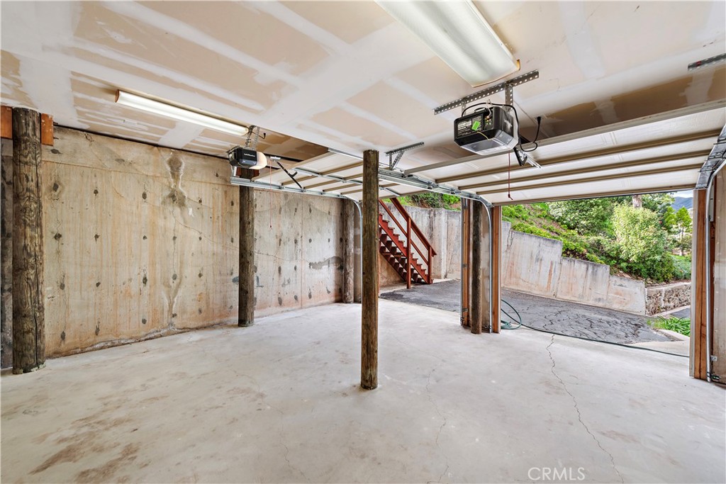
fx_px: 282
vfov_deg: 81.2
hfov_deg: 104.2
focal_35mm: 14
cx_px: 363
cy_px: 242
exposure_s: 1/30
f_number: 7.1
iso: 125
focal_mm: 14
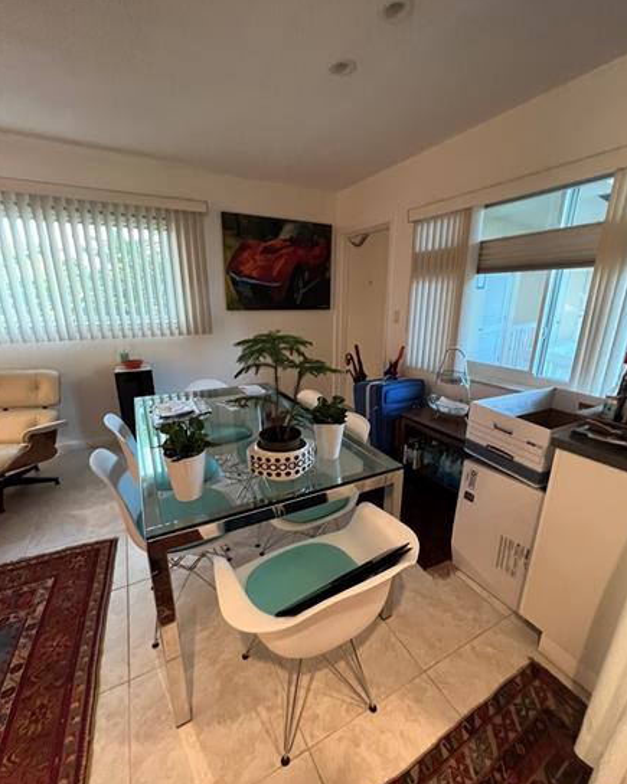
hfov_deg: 88.0
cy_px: 402
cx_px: 319
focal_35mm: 14
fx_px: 325
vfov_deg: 100.7
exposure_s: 1/60
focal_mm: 1.57
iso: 800
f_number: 1.8
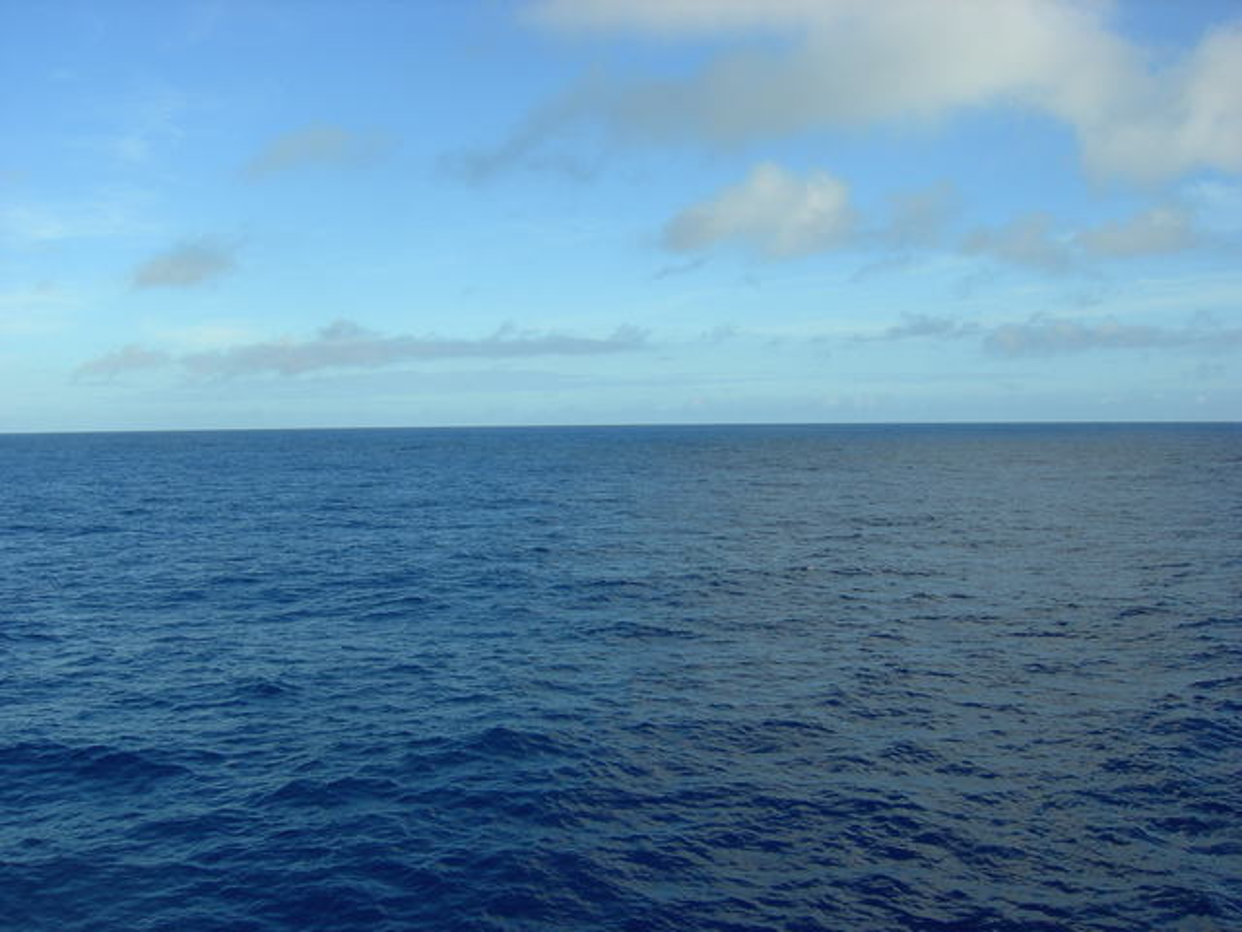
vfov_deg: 39.7
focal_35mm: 36
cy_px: 466
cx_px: 621
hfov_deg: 51.4
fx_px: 1292
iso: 64
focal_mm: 7.5
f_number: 6
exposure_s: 1/259
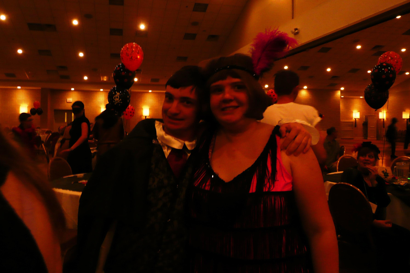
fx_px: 342
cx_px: 206
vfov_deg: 43.5
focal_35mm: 30
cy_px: 115
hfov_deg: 61.9
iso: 200
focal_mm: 4.6
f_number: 3.3
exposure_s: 1/8
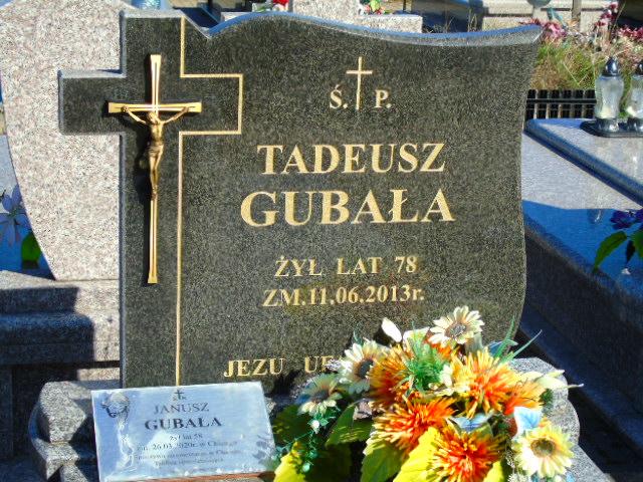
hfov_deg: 27.4
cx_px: 322
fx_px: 1319
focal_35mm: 71
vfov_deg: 20.7
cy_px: 241
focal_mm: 13
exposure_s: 1/400
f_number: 4.7
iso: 80
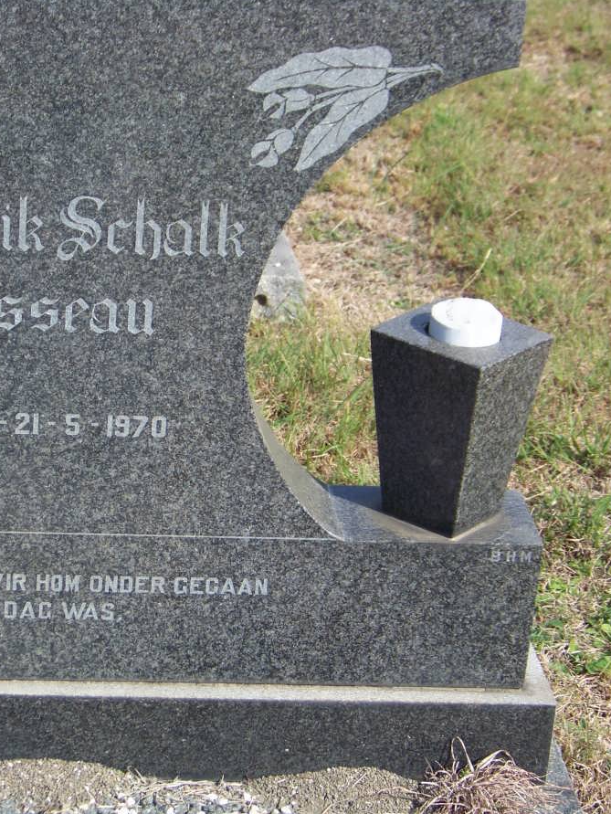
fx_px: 2469
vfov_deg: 18.7
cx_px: 161
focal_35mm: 105
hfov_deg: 14.1
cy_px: 407
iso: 64
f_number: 3.2
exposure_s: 1/400
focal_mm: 13.2
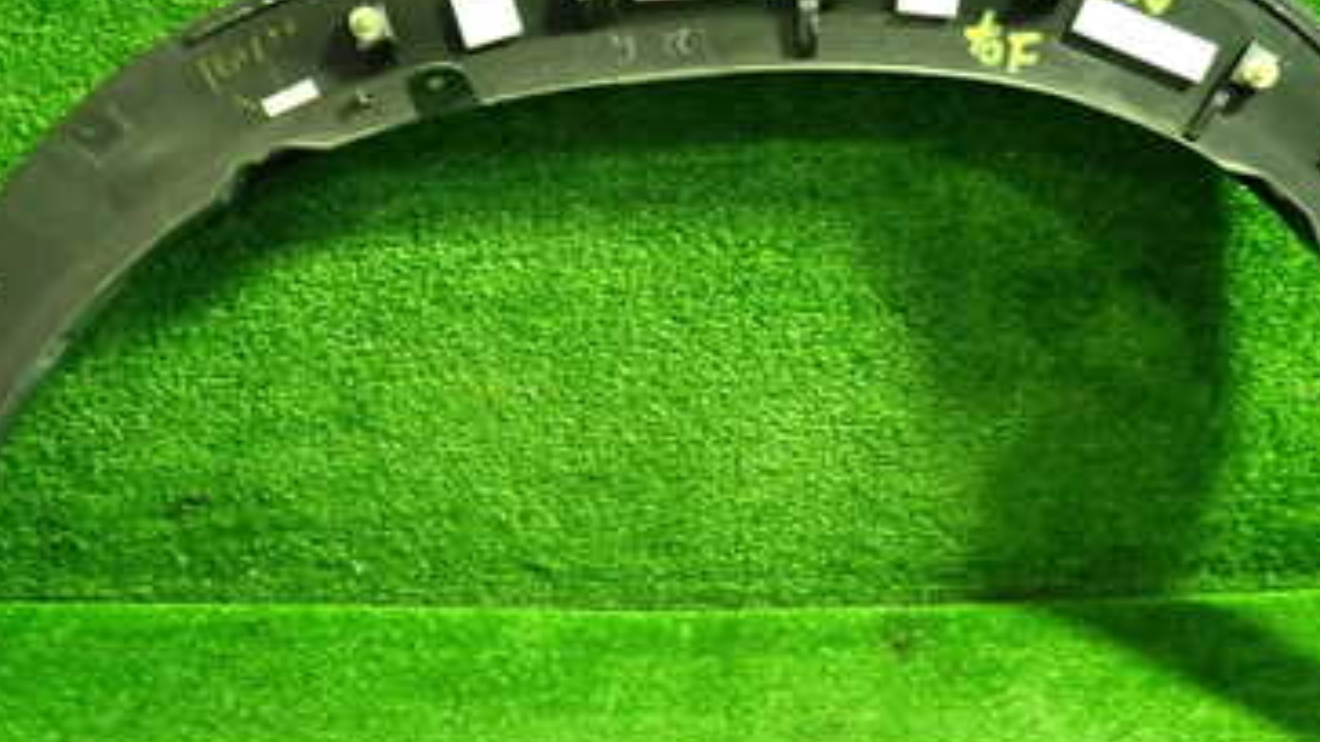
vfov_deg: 26.5
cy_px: 447
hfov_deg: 45.5
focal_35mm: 45
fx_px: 1575
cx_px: 662
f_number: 2
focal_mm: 4.5
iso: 400
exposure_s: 1/30
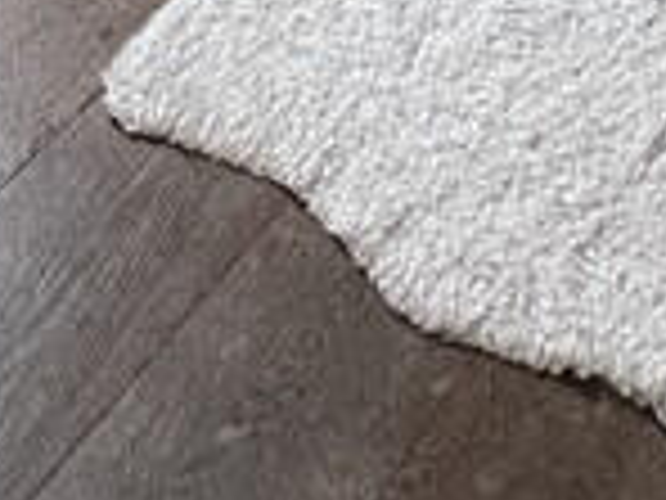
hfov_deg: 21.7
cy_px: -1149
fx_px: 1732
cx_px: 400
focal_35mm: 90
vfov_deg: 10.0
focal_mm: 1.57
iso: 200
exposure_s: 1/99
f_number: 1.8
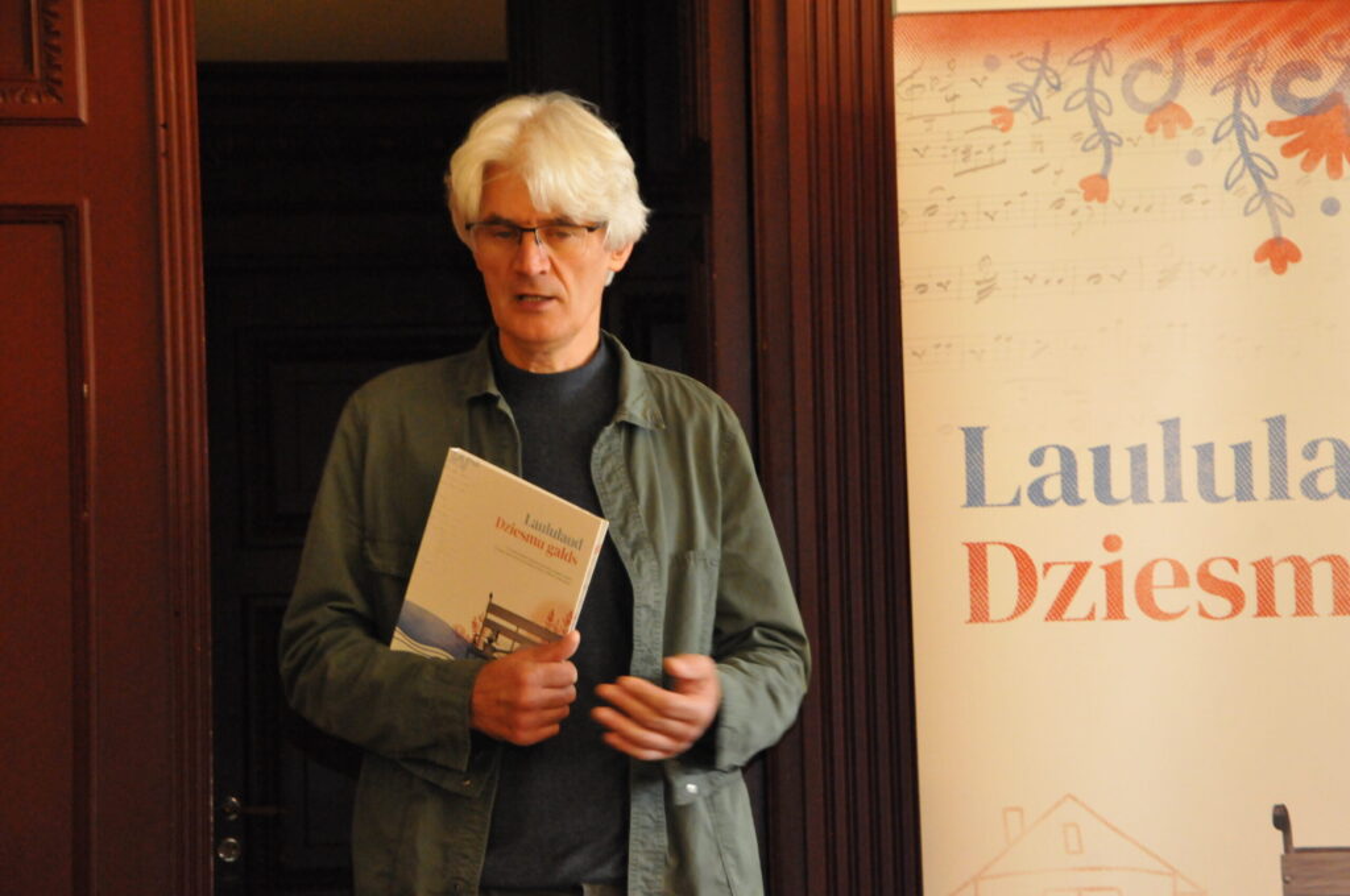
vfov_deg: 10.7
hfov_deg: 16.1
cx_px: 675
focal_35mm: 128
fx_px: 4775
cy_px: 448
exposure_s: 1/60
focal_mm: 85
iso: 3200
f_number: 7.1
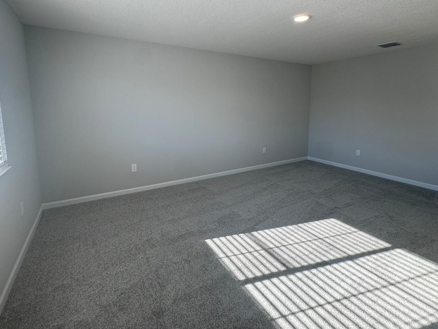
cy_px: 133
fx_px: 228
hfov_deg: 87.7
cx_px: 223
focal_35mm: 18
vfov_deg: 70.9
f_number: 2.2
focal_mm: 2.22
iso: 50
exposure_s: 1/99
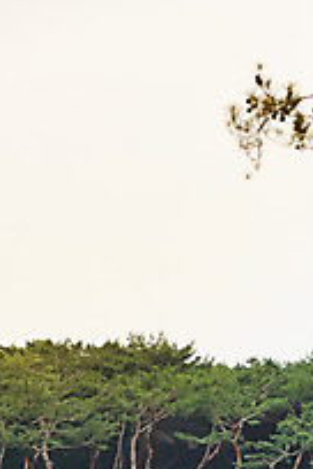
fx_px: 2608
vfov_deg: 10.2
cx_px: 264
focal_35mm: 200
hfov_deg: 6.9
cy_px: 439
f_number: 4.5
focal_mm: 102
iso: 1000
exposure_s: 1/6400
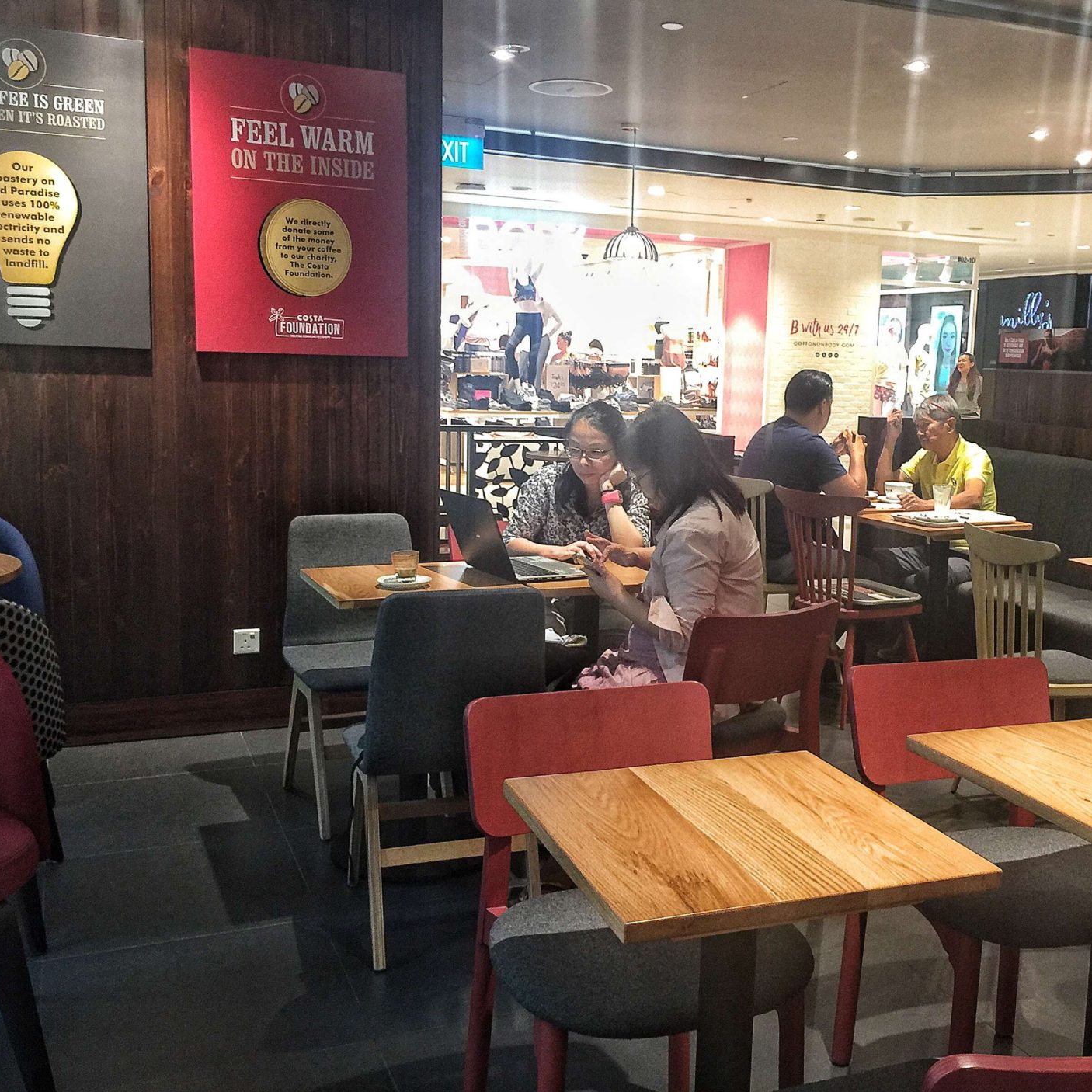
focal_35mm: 35
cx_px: 667
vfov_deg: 47.2
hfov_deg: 46.9
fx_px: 1249
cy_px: 534
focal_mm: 4.15
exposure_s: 1/17
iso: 64
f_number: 2.2
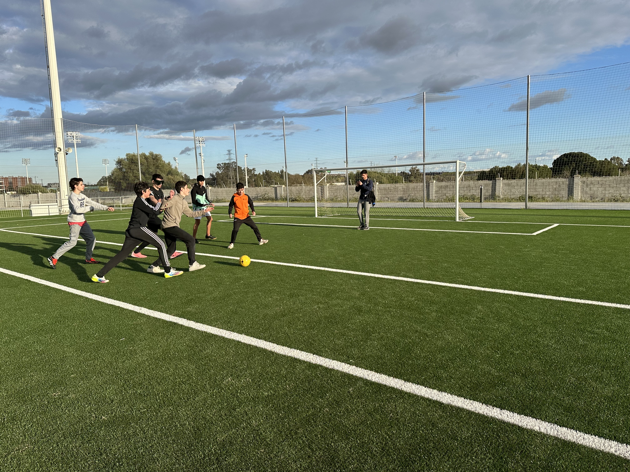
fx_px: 437
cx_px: 315
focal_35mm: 24
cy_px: 236
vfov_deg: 56.8
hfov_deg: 71.6
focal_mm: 6.86
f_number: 1.78
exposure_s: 1/2299
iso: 80
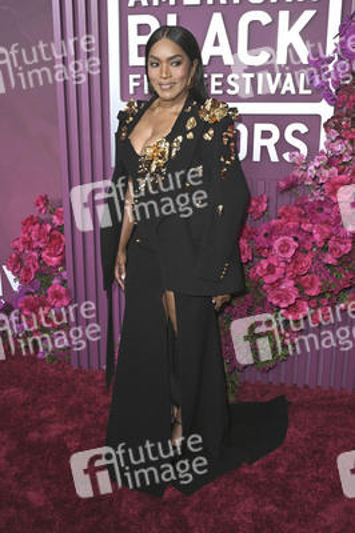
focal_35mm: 35
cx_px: 178
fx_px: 519
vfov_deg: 54.5
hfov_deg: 37.8
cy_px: 266
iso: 2500
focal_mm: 35
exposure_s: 1/320
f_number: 5.6
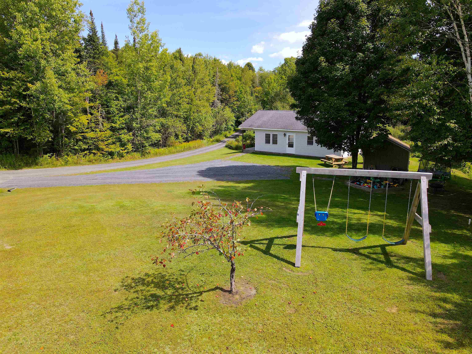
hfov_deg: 71.6
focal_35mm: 24
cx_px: 236
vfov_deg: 56.8
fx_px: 327
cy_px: 177
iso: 100
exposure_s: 1/20
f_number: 2.8
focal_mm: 4.5
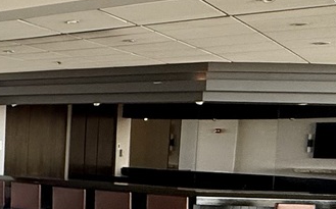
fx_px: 595
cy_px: 164
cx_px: -189
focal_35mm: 65
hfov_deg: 23.8
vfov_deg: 19.8
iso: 160
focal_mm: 2.22
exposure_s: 1/99
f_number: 2.2
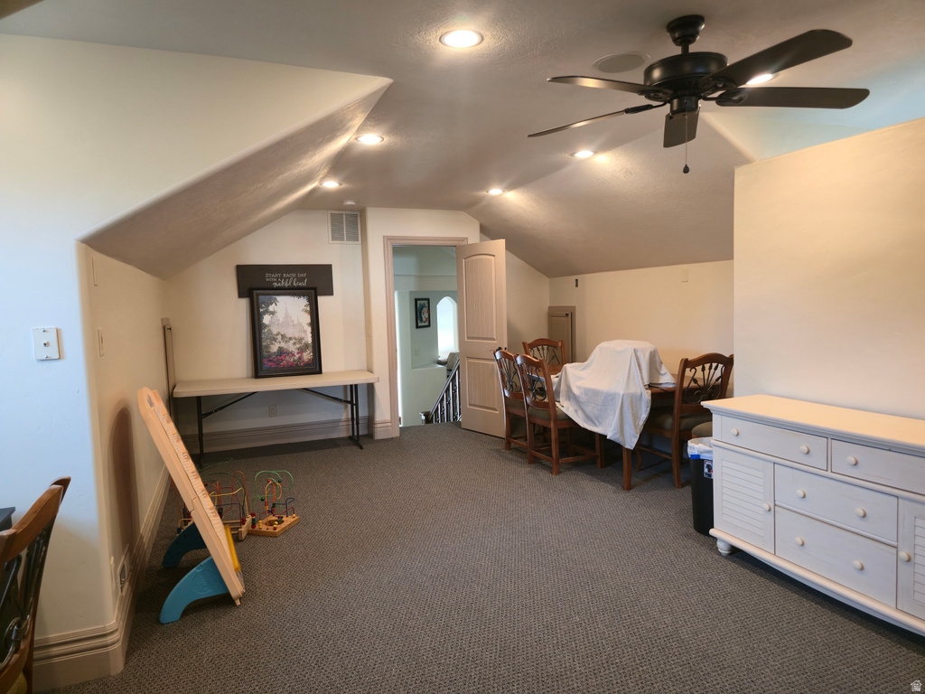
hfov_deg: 73.9
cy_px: 347
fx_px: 615
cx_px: 462
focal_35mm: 23
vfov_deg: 58.9
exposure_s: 1/60
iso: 200
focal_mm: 6.3
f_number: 1.7
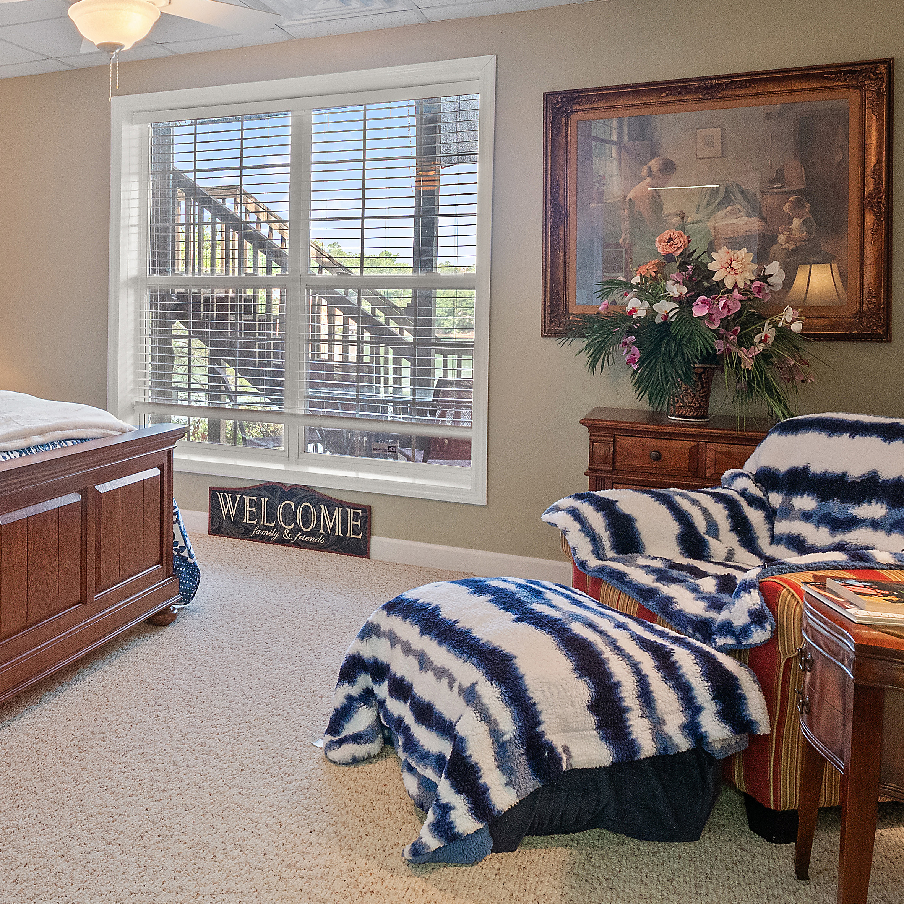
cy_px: 338
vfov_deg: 52.0
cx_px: 140
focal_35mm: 31
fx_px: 916
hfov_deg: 48.5
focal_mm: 8
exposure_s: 1/13
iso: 400
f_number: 5.6
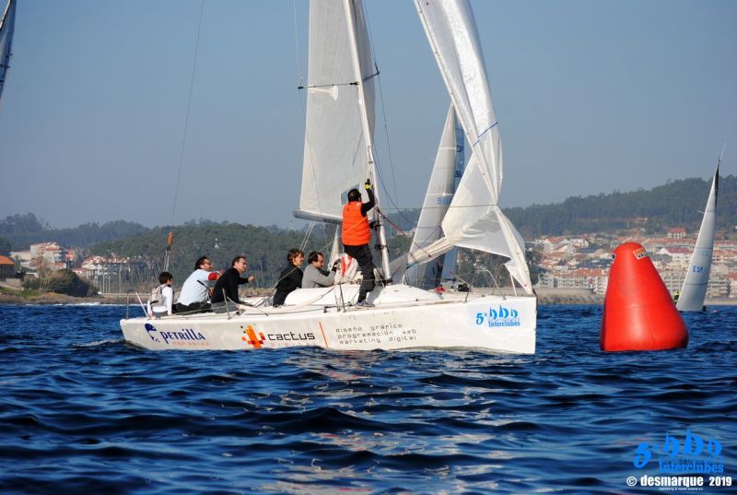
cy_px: 248
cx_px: 368
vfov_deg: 9.0
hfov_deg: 13.4
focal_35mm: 153
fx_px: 3139
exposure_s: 1/640
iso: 100
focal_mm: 102
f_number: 6.3
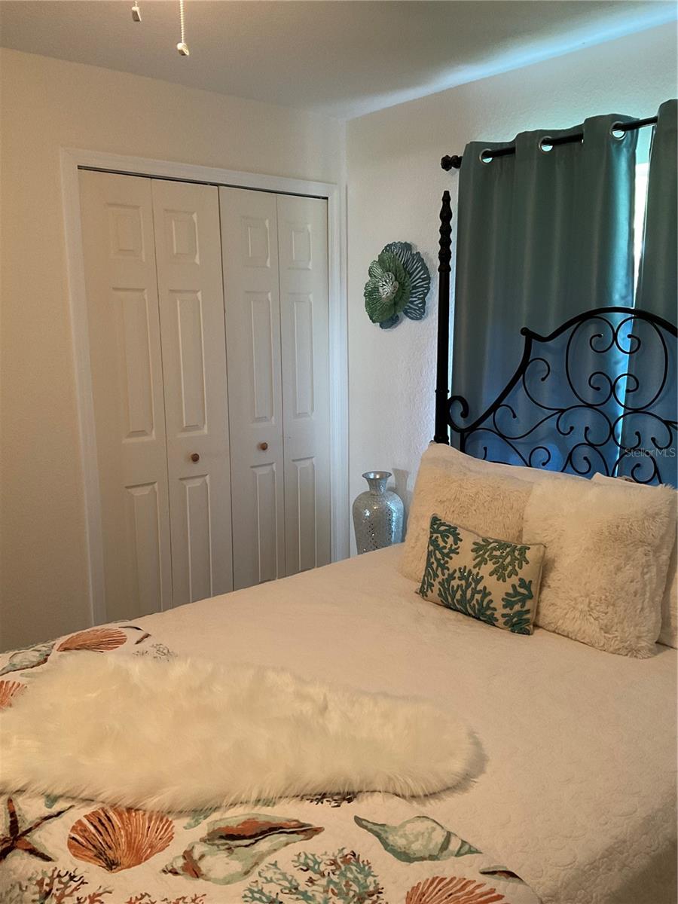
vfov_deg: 61.7
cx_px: 339
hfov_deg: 48.2
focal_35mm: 29
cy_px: 452
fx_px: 757
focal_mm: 3
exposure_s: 1/40
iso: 250
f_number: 1.8
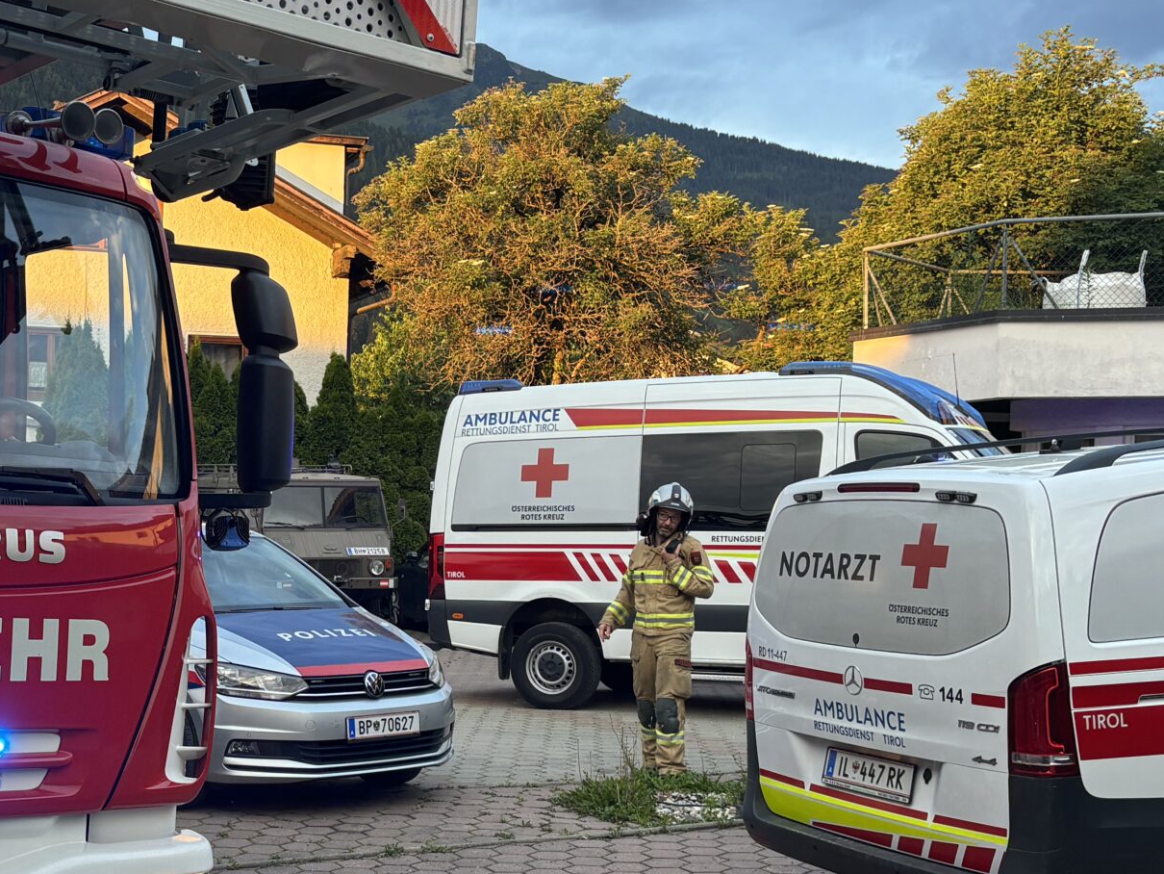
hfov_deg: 33.9
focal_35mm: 55
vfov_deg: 26.5
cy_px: 551
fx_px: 1850
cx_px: 237
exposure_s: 1/118
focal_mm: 5.96
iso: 80
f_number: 1.6
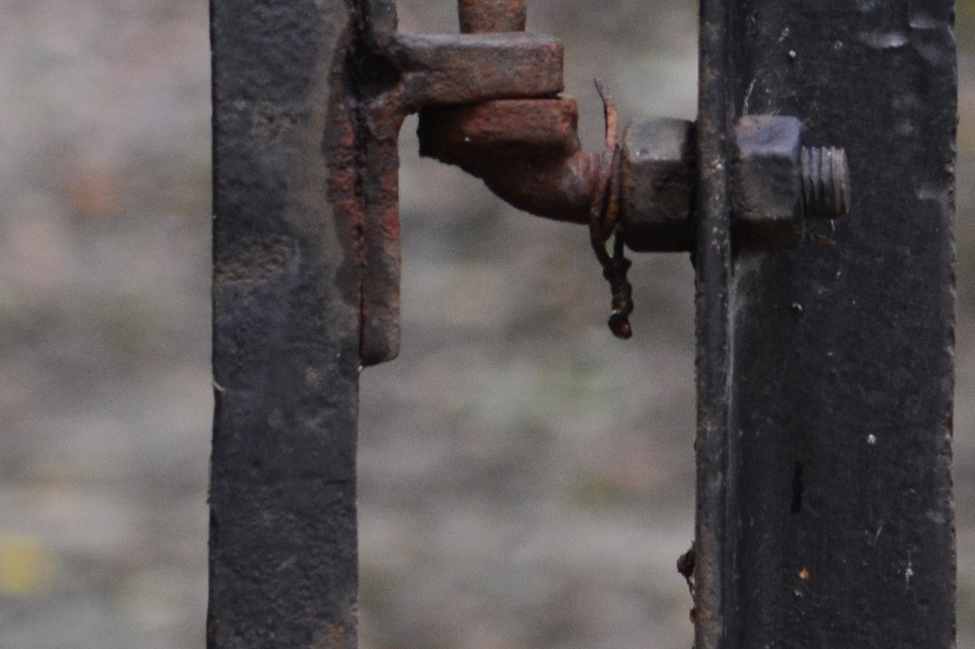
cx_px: 592
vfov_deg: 2.3
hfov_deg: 3.5
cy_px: -498
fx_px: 15990
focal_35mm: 591
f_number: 4.5
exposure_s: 1/30
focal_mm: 105
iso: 800
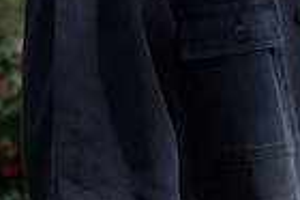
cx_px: 274
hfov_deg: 2.2
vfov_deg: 1.5
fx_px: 7691
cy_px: 63
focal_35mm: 924
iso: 400
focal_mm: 101.2
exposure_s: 1/280
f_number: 6.4
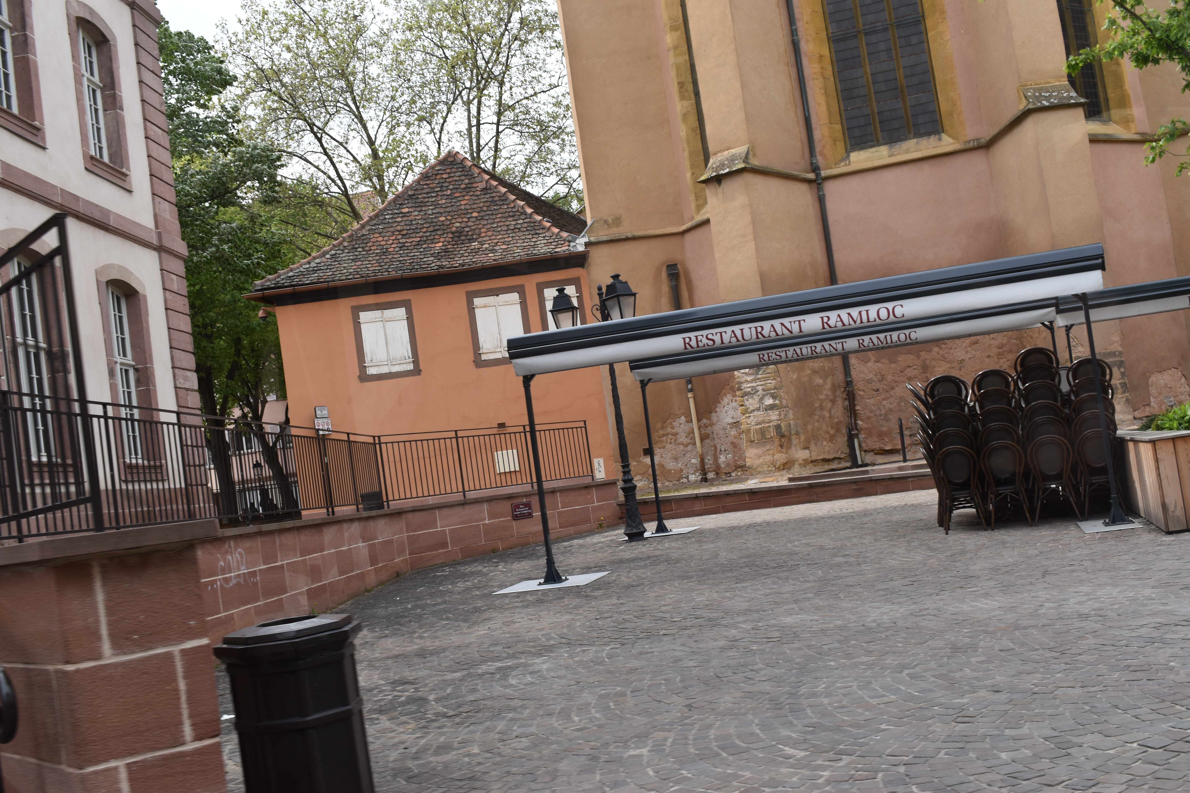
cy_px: 396
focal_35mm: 38
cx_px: 595
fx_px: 1239
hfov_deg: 51.3
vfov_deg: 35.5
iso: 200
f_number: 8
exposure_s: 1/250
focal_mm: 25
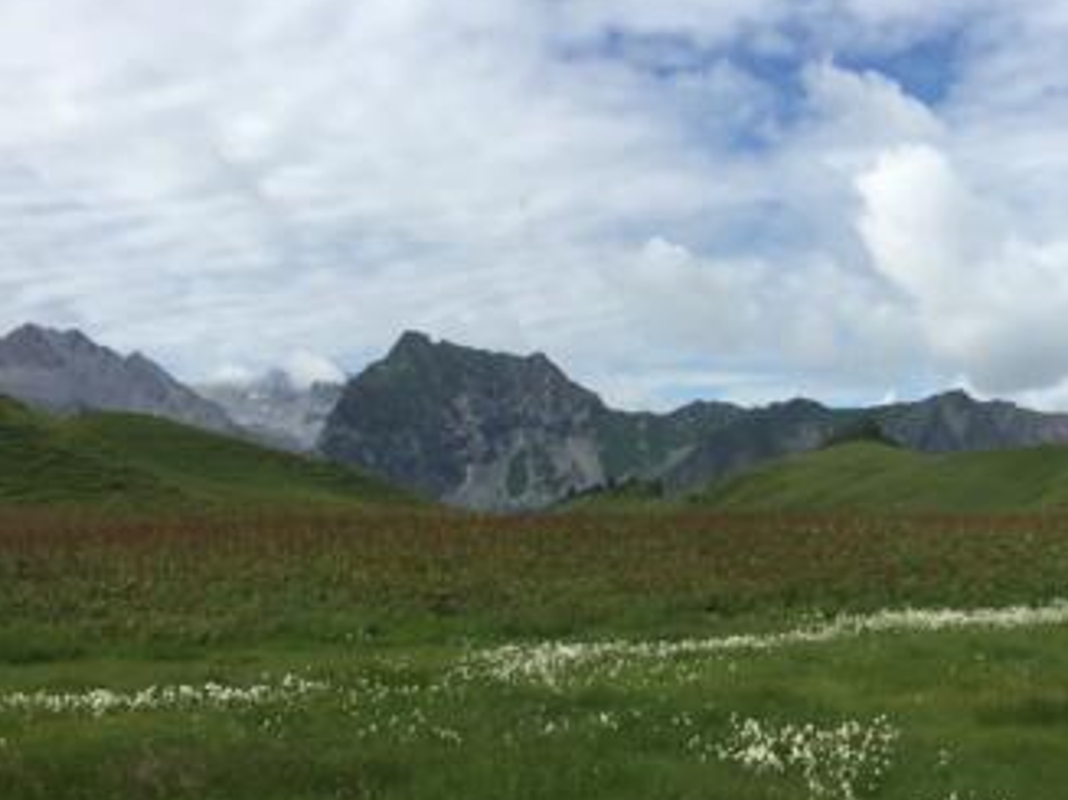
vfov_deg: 27.4
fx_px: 1604
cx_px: 851
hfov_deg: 35.7
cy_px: 647
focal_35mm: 52
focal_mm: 4.15
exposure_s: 1/1799
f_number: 2.2
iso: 32
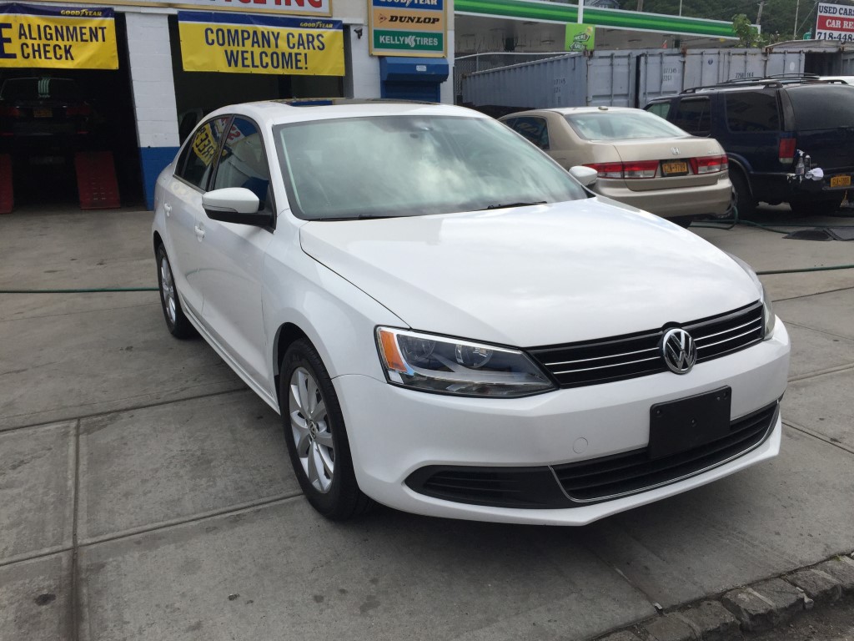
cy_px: 320
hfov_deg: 61.7
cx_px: 427
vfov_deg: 48.2
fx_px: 715
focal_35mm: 29
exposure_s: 1/2475
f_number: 2.2
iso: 32
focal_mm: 4.15
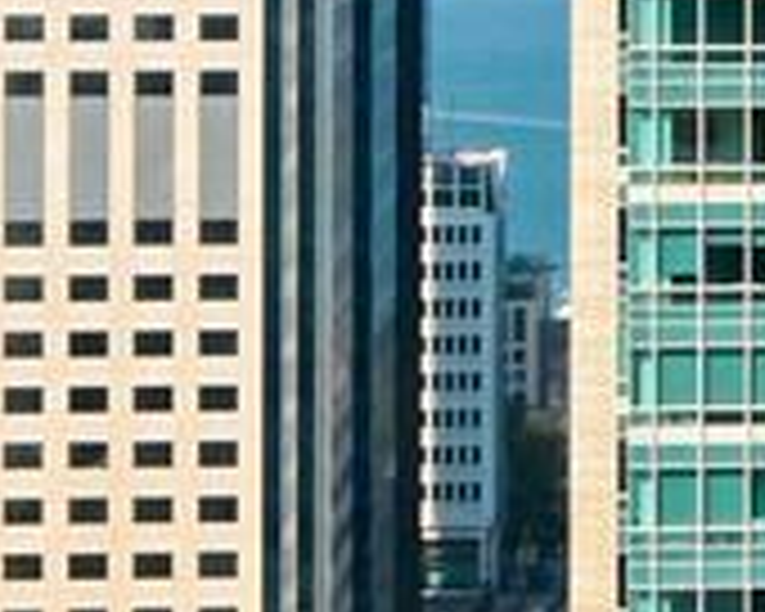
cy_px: -288
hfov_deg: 6.1
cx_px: 1840
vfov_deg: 5.0
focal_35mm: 306
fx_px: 6928
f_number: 11
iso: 400
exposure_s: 1/1000
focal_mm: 25
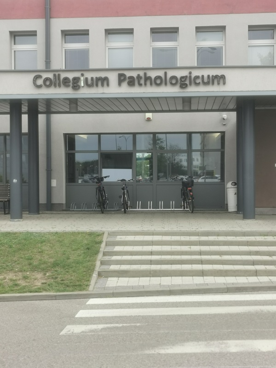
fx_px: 574
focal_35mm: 54
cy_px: 184
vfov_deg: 35.5
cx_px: 138
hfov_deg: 27.0
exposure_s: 1/637
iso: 50
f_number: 4
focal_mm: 5.56
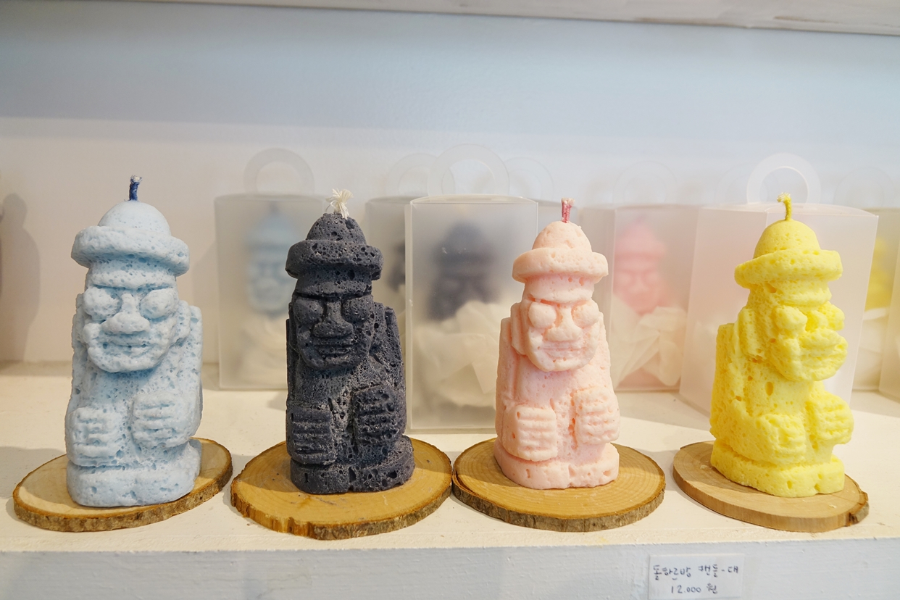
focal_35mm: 24
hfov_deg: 73.7
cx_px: 450
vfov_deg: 53.1
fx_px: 600
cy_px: 300
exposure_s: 1/80
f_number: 2.8
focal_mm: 8.8
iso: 100
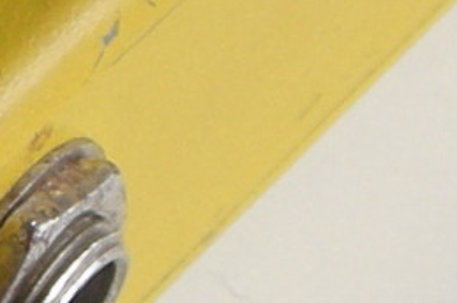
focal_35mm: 708
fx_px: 8976
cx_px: -630
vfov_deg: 1.9
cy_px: -5
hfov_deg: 2.9
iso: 50
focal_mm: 14.3
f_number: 4.8
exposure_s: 1/15.5
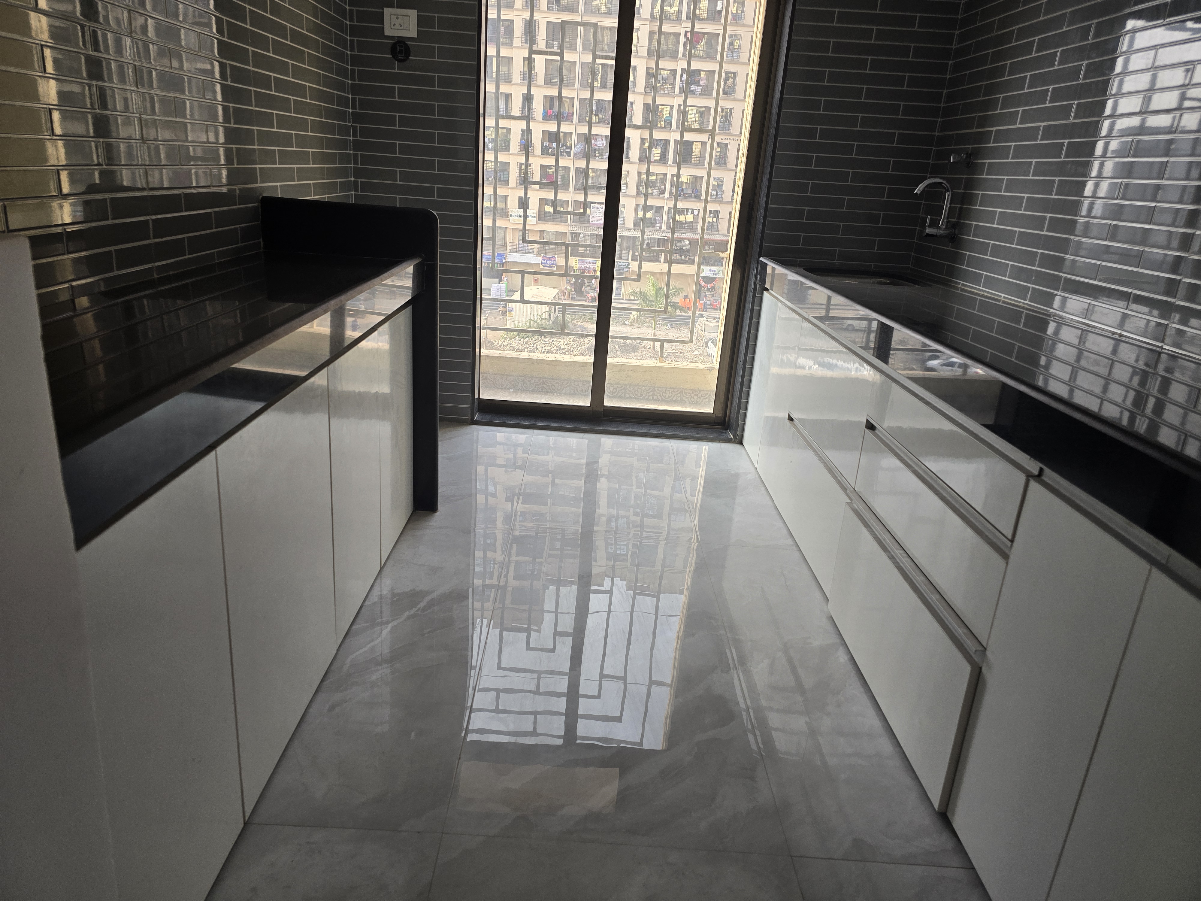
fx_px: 798
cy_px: 450
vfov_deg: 58.9
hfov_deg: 73.9
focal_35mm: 23
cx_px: 600
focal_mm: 6.3
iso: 100
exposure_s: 1/100
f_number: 1.7
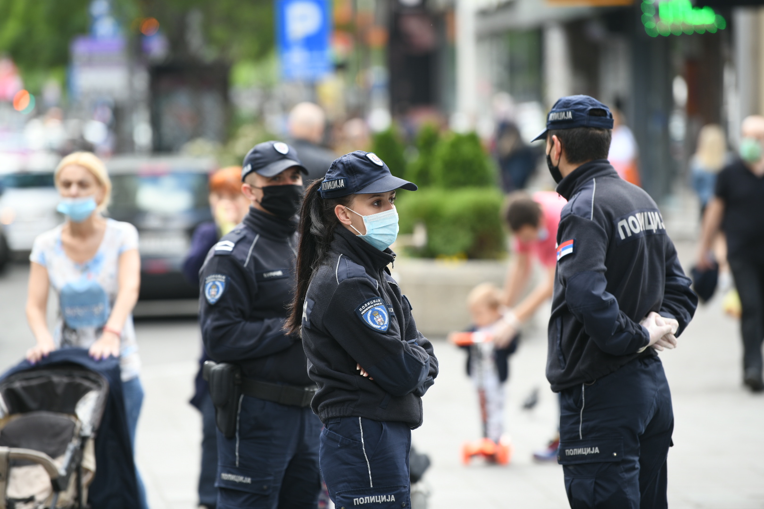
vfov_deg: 6.9
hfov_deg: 10.3
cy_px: 254
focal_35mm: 200
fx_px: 4244
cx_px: 382
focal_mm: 200
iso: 200
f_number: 3.5
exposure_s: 1/160
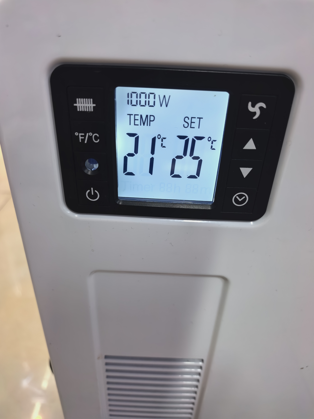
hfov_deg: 56.8
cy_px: 210
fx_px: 290
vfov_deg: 71.6
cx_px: 157
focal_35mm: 24
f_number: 2
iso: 160
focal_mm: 6.98
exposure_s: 1/50
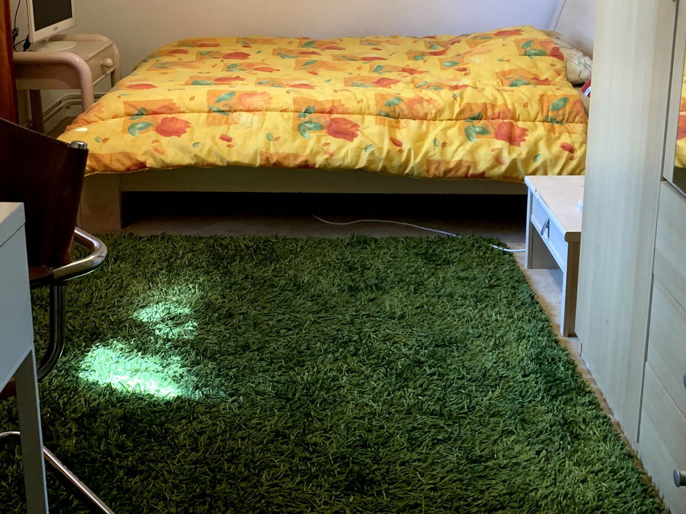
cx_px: 318
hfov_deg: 42.9
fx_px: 872
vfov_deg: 32.2
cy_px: 121
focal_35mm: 44
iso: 320
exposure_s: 1/60
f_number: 1.8
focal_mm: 4.25
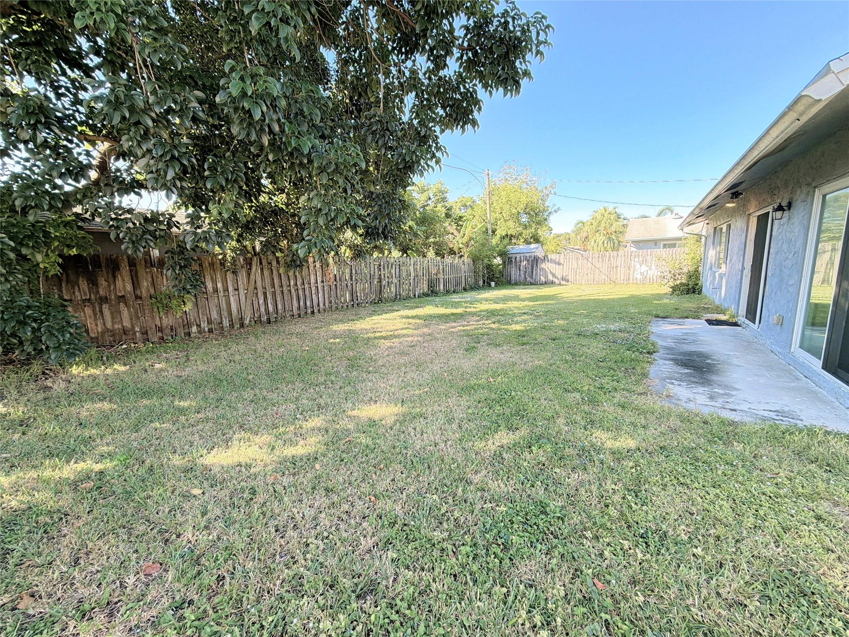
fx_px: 343
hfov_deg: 102.1
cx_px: 424
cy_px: 318
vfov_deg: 85.7
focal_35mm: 14
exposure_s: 1/121
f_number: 2.2
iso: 64
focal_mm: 2.22
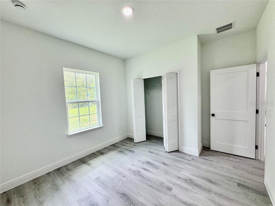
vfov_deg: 85.7
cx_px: 138
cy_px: 103
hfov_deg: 102.1
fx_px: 111
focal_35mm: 14
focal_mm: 2.22
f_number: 2.2
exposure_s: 1/120
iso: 80
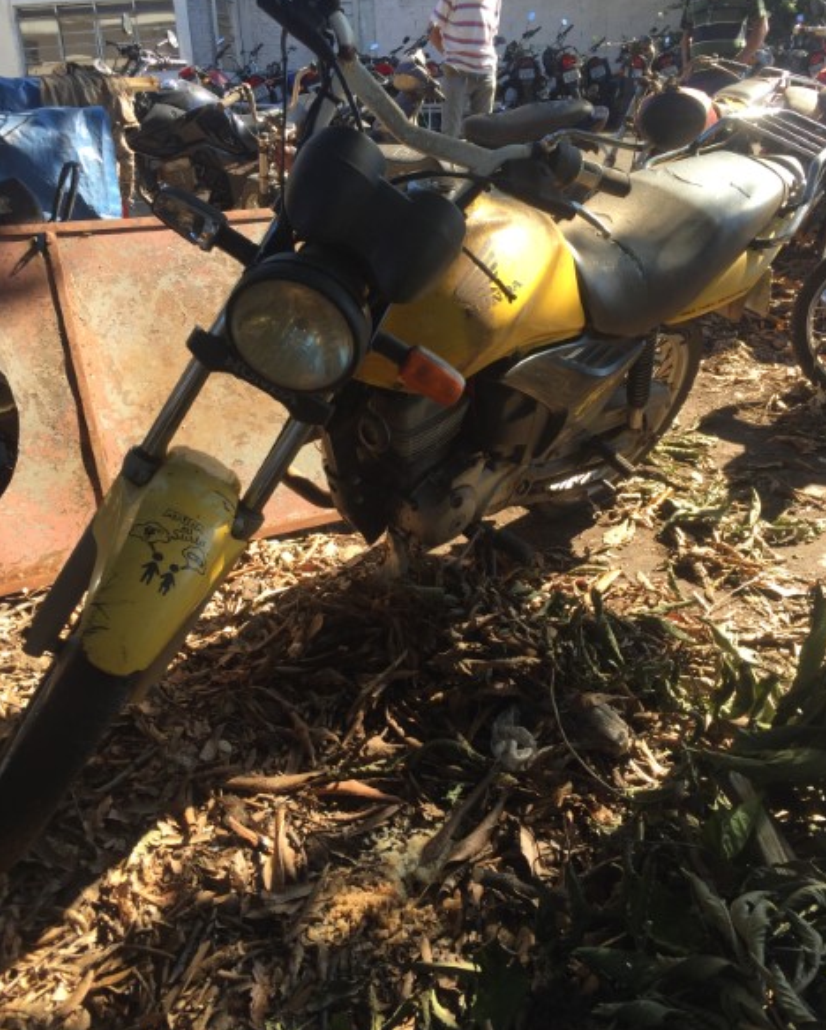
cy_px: 487
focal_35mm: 31
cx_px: 422
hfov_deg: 47.2
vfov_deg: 57.1
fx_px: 946
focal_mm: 4.15
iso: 32
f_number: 2.2
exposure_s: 1/391
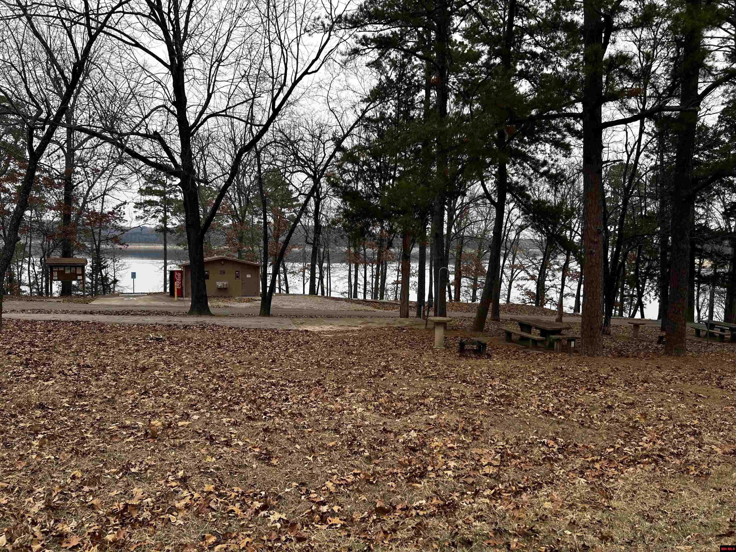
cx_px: 368
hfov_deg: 67.3
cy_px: 276
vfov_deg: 53.1
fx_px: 553
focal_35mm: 26
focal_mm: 5.7
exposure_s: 1/604
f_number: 1.5
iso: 50
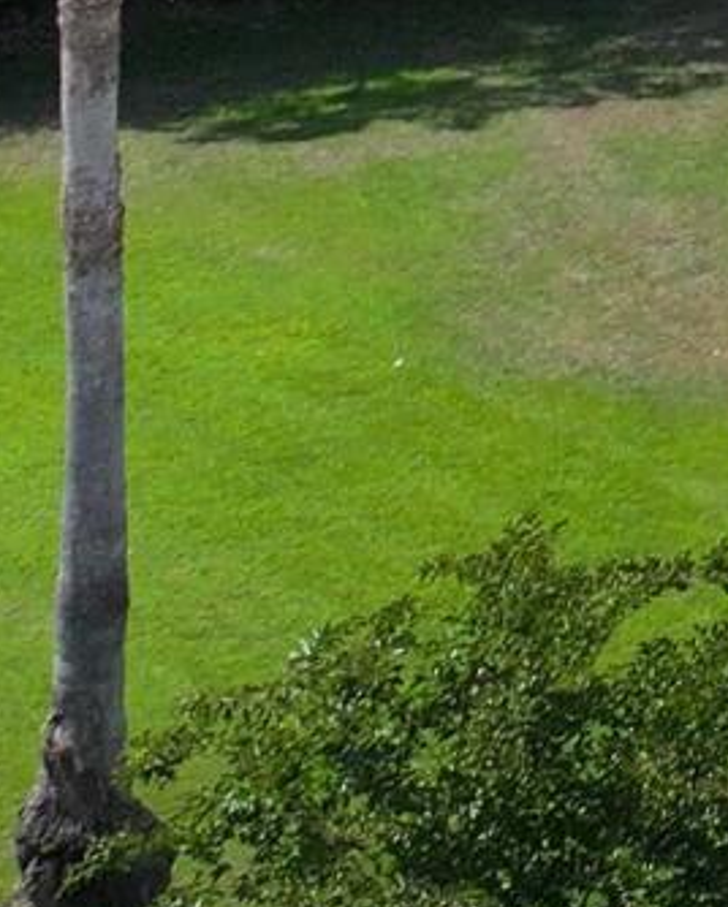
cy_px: -1435
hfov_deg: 6.1
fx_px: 5646
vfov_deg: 8.3
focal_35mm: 210
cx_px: 2923
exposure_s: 1/2500
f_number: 2.8
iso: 110
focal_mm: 12.29
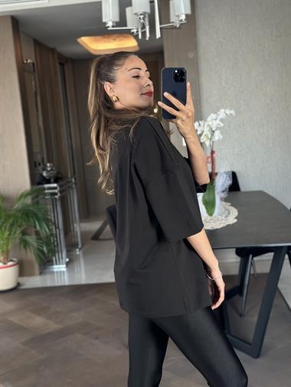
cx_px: 146
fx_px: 538
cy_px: 194
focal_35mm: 48
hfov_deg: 30.3
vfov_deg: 39.6
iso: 250
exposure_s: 1/60
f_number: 1.78
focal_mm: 6.86
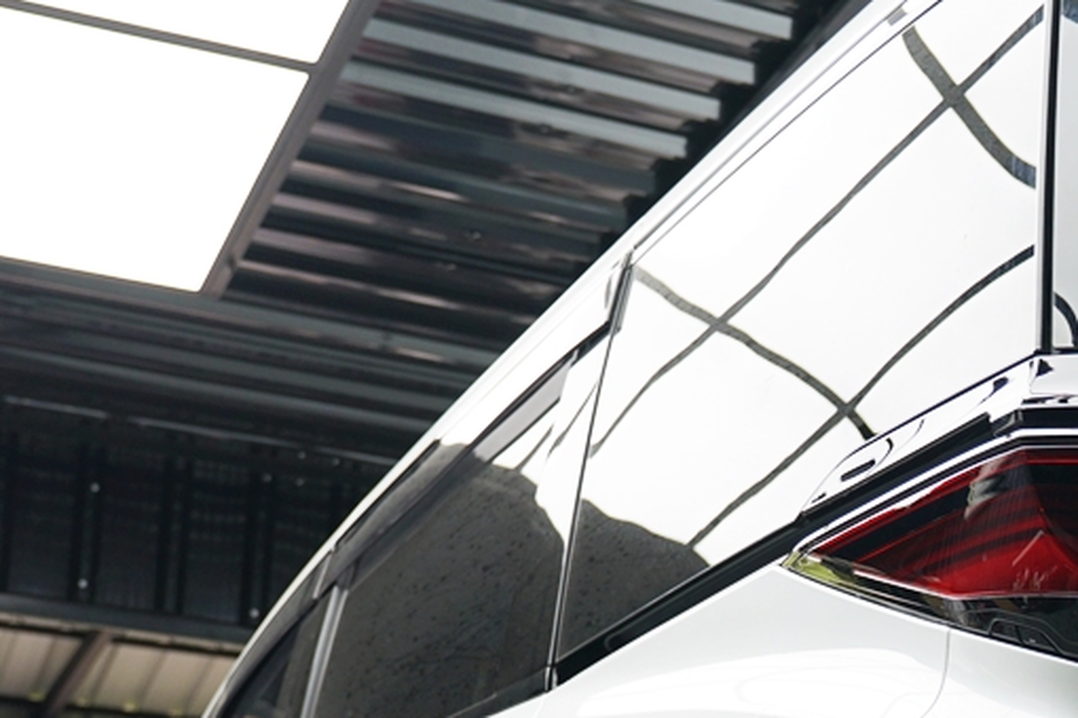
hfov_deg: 18.2
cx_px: 1522
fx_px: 3054
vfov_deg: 12.8
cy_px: 1050
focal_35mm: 102
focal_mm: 26
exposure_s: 1/60
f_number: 4
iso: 160
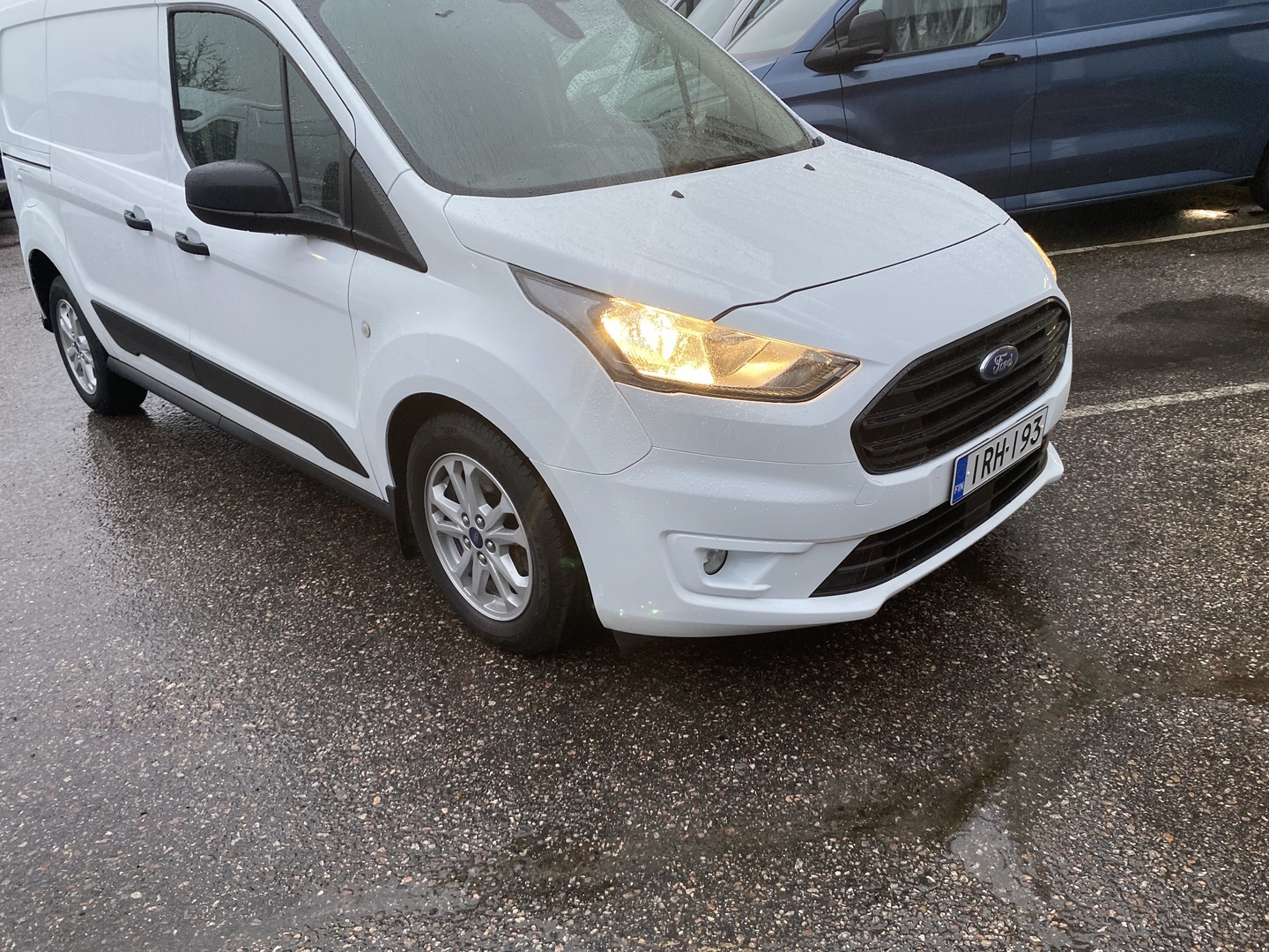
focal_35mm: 26
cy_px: 476
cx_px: 634
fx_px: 953
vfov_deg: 53.1
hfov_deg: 67.3
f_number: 1.8
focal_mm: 4.25
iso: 125
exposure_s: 1/102
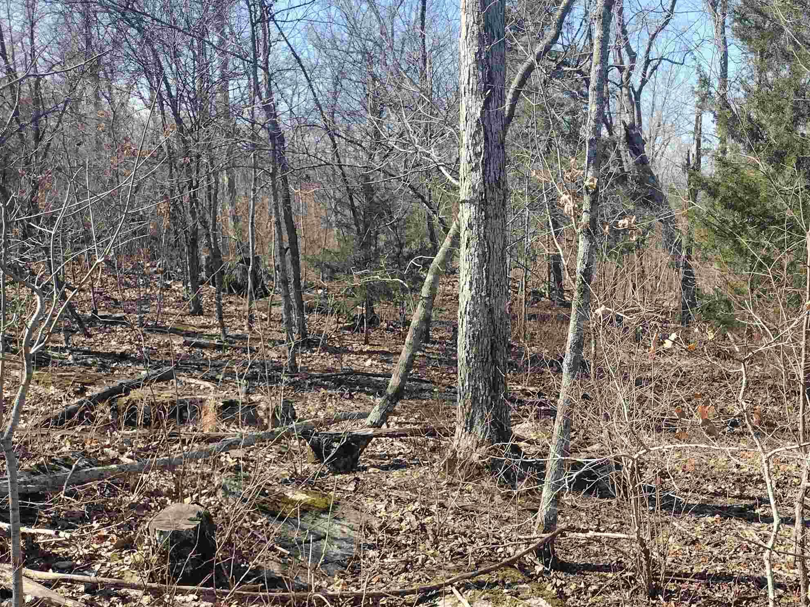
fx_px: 983
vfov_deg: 34.2
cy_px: 366
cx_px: 629
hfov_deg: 43.1
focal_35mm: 42
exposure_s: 1/899
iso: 100
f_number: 1.7
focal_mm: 4.71
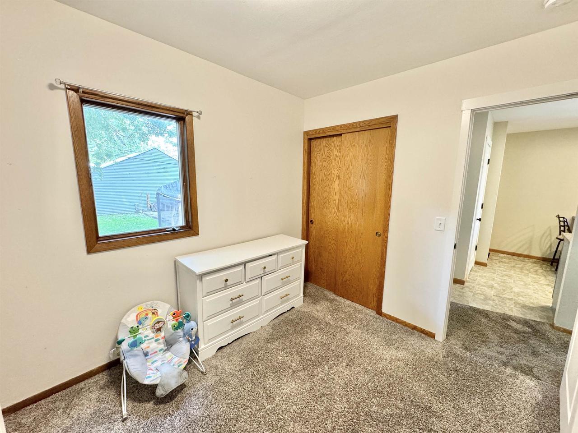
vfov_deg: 85.7
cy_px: 216
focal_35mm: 14
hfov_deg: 102.1
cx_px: 289
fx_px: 234
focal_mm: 2.22
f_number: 2.2
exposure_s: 1/60
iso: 250
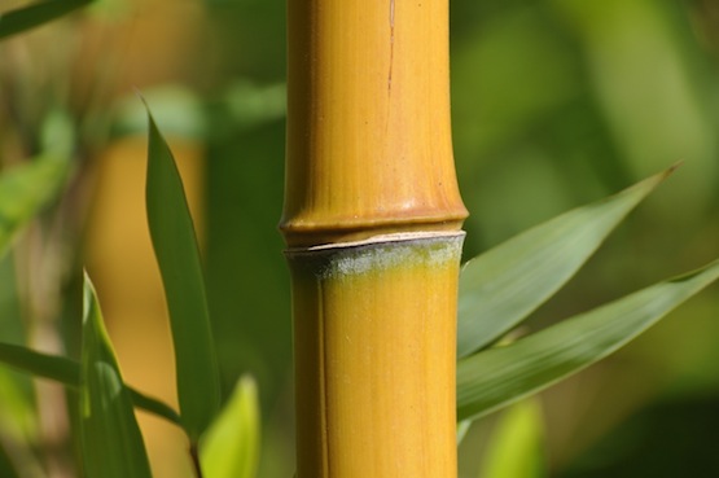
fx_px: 5986
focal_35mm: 300
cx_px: 360
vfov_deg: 4.6
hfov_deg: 6.9
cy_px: 239
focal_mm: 200
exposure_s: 1/400
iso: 200
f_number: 8
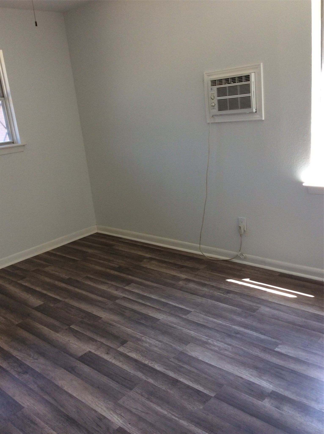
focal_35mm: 32
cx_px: 162
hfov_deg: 44.0
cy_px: 217
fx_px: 401
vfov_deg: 56.9
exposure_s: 1/60
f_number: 2.4
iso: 50
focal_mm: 3.3
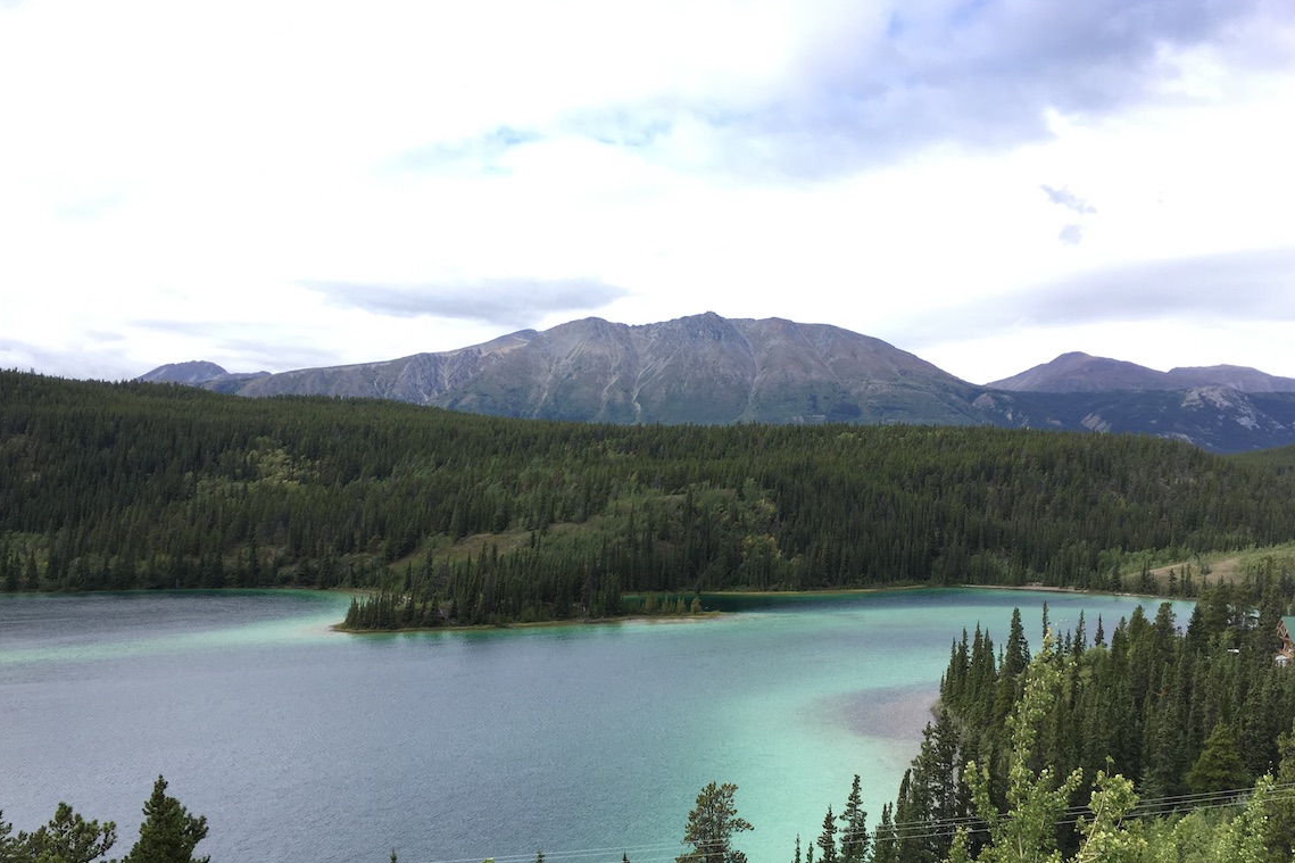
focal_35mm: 31
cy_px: 483
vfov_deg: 42.2
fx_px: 1115
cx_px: 650
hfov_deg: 60.3
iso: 25
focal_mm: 4.15
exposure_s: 1/513
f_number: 2.2
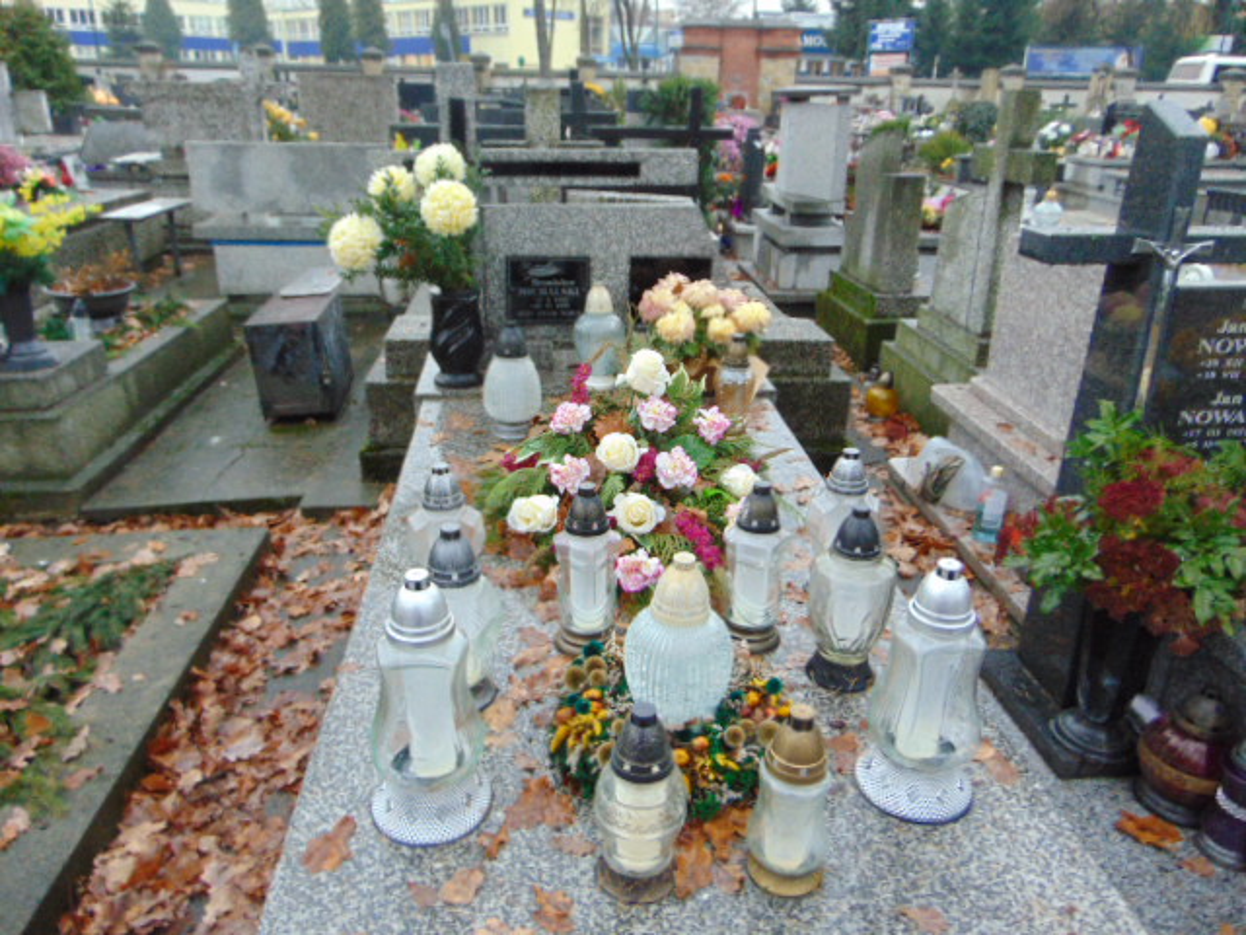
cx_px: 623
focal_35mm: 25
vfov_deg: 54.9
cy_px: 468
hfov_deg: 69.4
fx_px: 900
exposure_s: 1/30
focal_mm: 4.5
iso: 250
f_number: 3
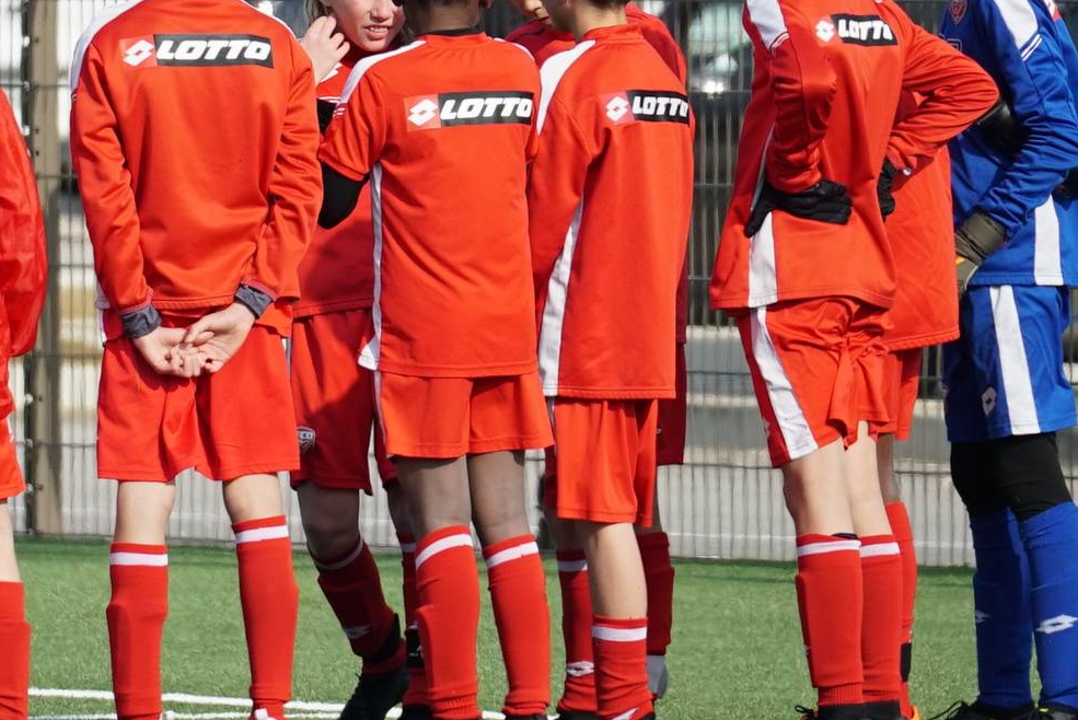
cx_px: 144
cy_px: 174
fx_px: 27744
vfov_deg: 1.5
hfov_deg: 2.2
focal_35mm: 926
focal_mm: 317
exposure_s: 1/2000
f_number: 6.3
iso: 500
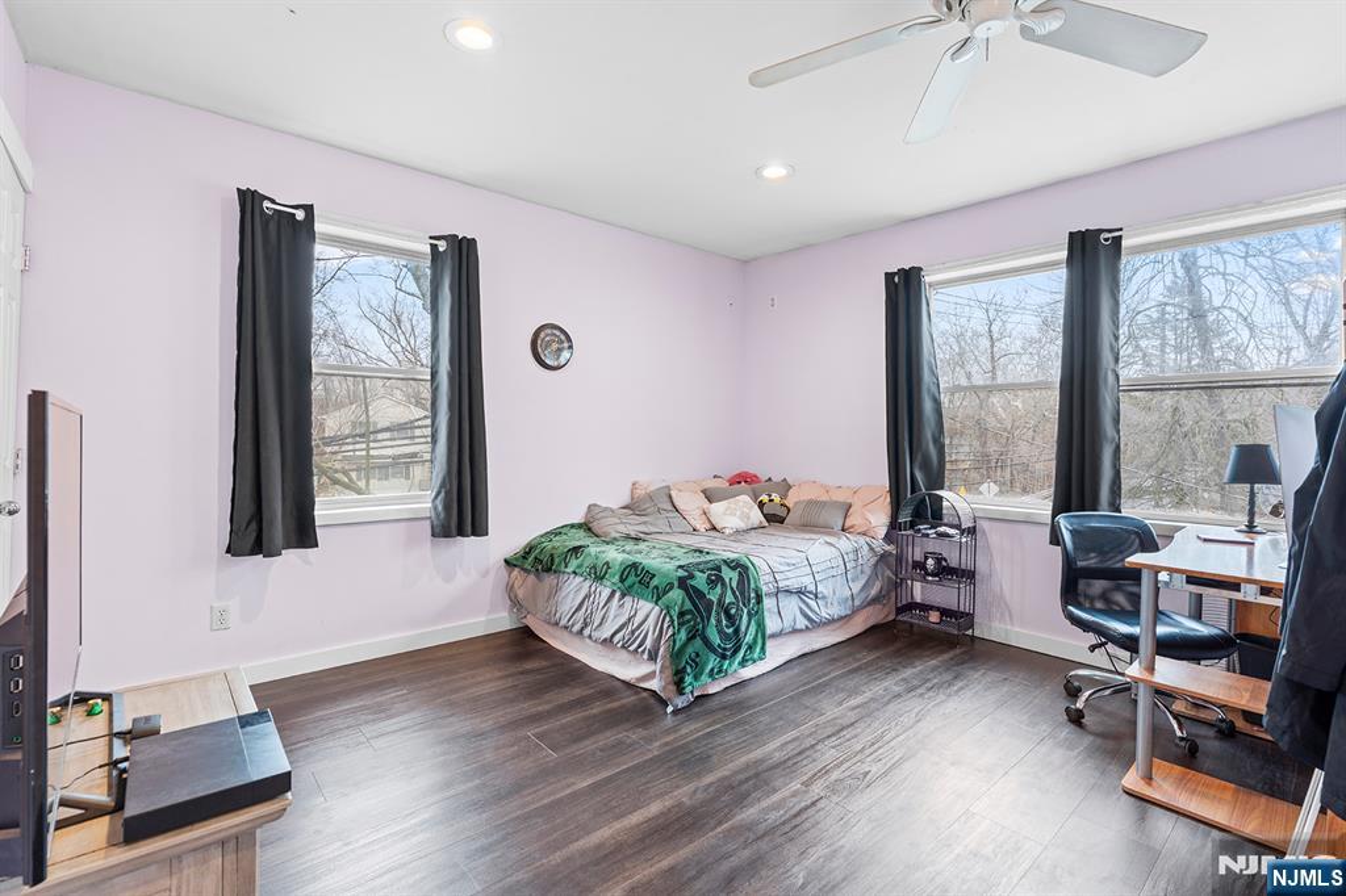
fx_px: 598
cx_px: 673
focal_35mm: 16
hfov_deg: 96.8
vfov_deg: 73.7
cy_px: 448
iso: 100
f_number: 8
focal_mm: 16
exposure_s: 1/2.5
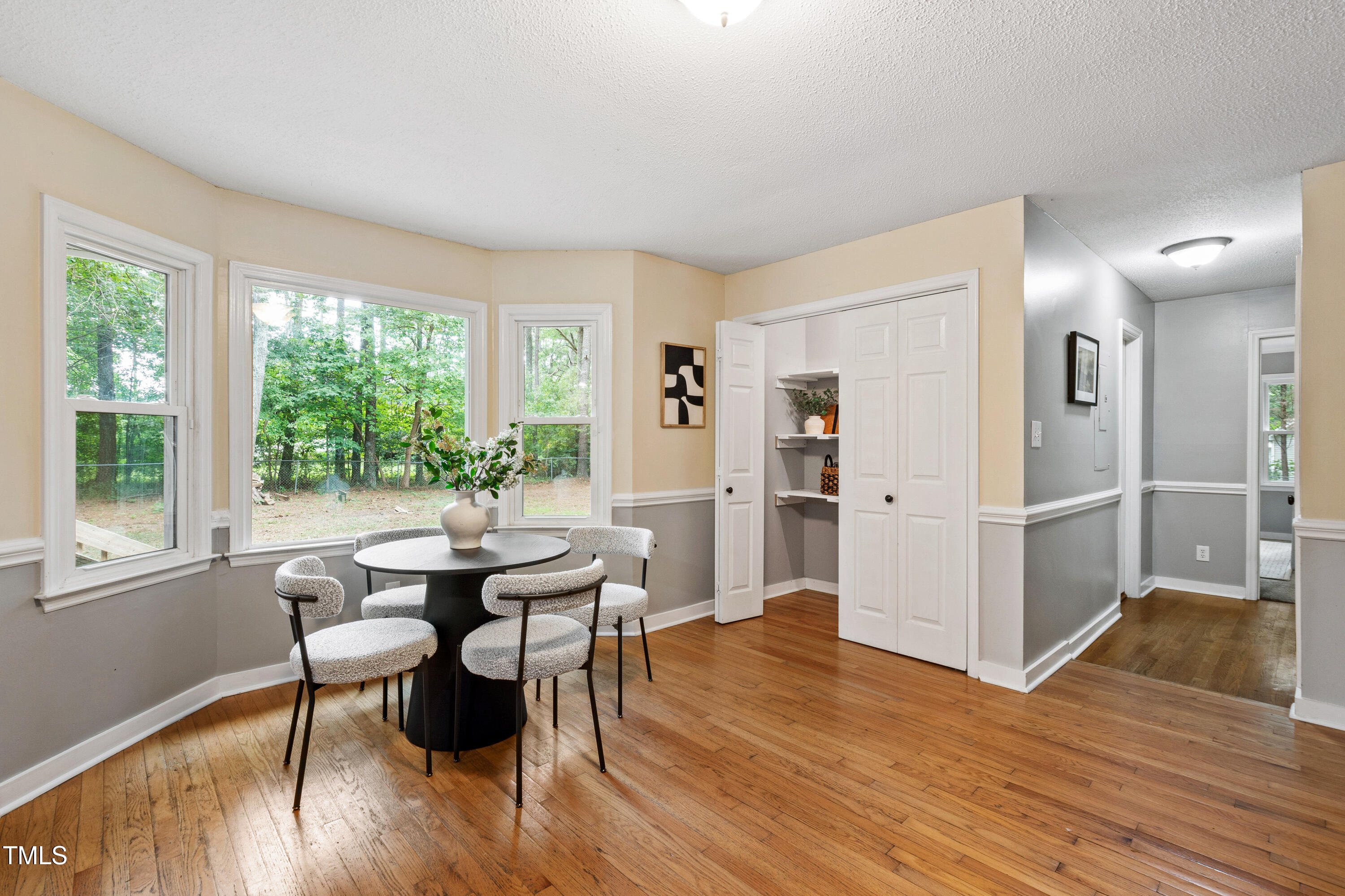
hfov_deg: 100.4
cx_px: 672
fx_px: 560
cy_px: 448
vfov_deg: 77.3
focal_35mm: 15
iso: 100
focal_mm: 10
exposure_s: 1/1.25
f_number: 8
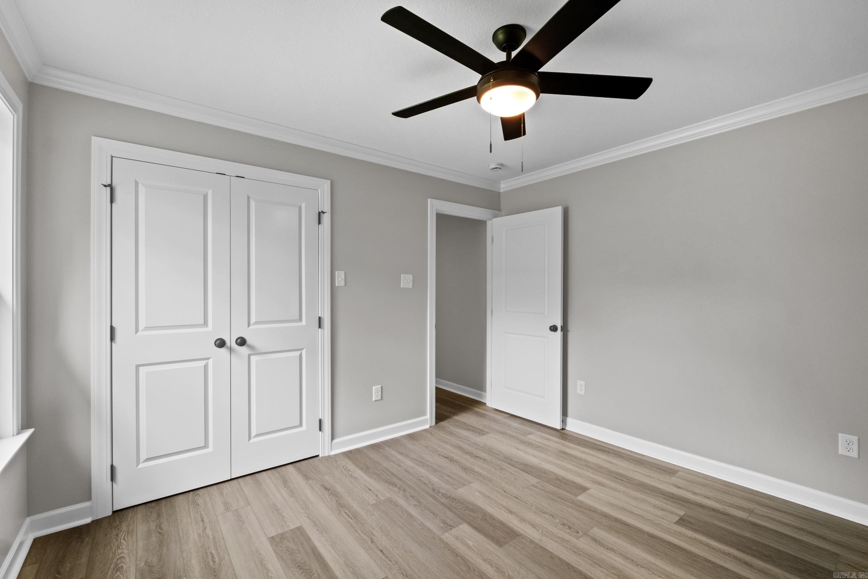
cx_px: 434
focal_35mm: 15
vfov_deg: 77.3
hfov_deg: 100.4
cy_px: 290
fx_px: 362
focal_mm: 10
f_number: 8
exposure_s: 1/5
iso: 800
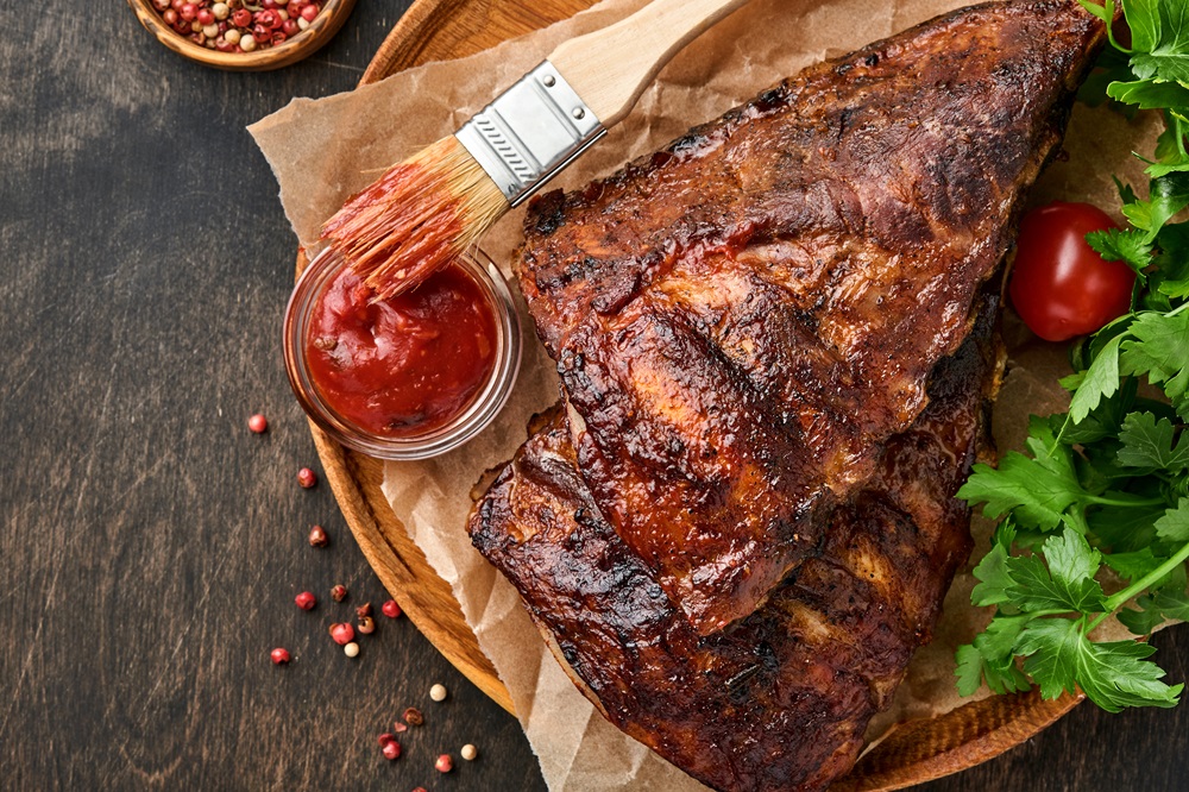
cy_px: 396
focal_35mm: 90
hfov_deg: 22.6
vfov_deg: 15.2
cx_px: 594
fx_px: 2971
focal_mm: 60
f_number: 11
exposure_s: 1/160
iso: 160
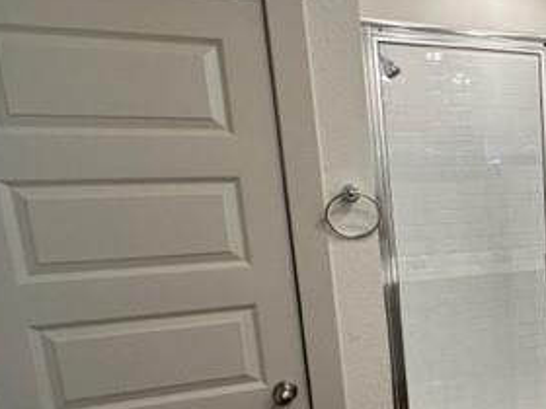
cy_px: 271
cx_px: 566
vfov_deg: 43.6
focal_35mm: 32
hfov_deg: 46.0
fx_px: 505
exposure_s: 1/120
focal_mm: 2.22
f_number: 2.2
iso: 160
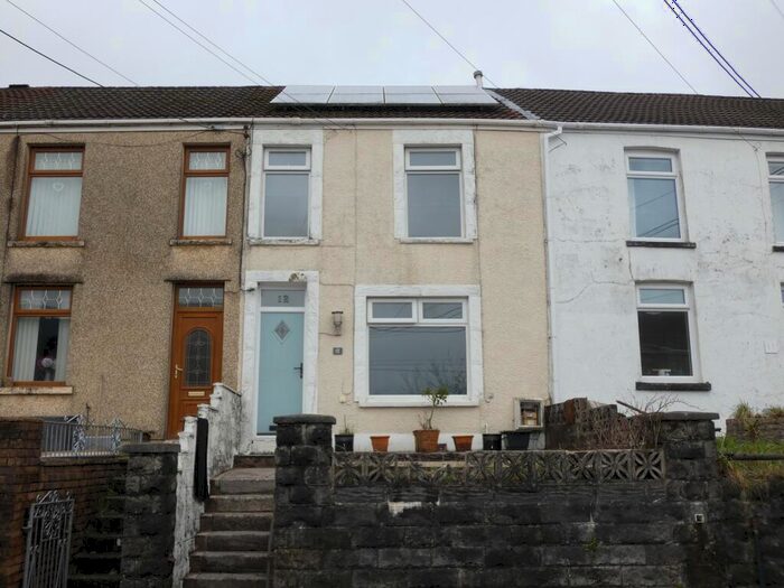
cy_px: 294
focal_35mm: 33
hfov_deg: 55.4
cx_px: 392
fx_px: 747
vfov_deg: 42.9
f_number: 3.4
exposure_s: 1/640
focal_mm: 6
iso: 80
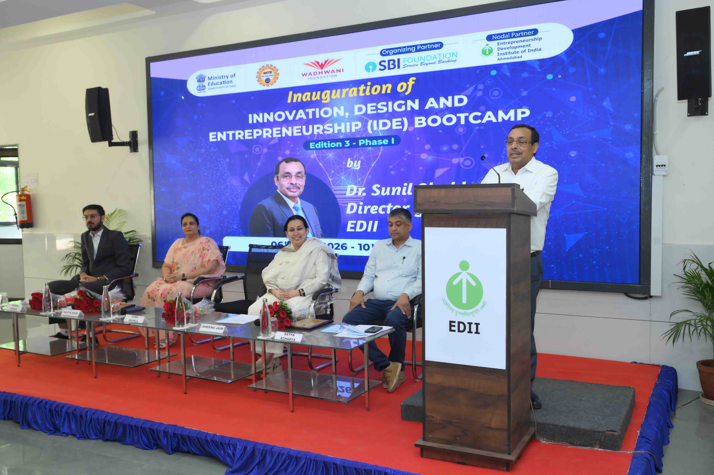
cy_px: 238
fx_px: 654
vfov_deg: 39.9
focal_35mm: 33
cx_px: 357
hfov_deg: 57.3
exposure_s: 1/160
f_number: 5.6
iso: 2500
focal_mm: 33
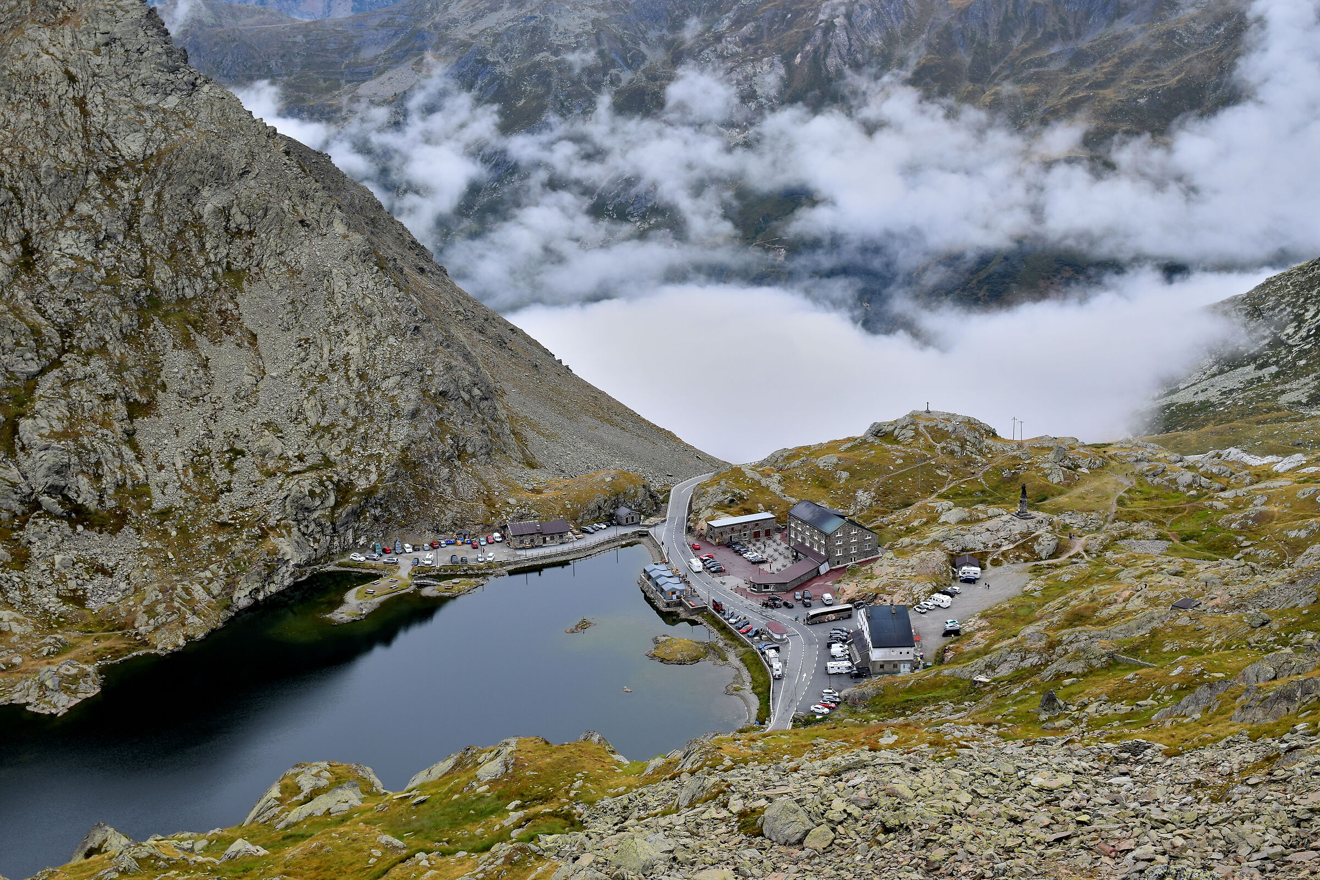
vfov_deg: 25.8
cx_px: 660
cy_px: 440
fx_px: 1925
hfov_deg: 37.9
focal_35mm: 52
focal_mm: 35
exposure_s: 1/125
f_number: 8
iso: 100
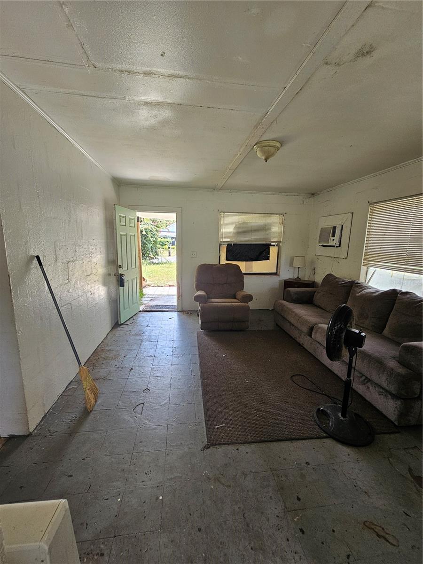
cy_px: 282
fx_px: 212
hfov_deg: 89.9
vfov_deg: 106.2
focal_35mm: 13
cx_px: 212
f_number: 2.2
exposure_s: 1/60
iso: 64
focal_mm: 2.2
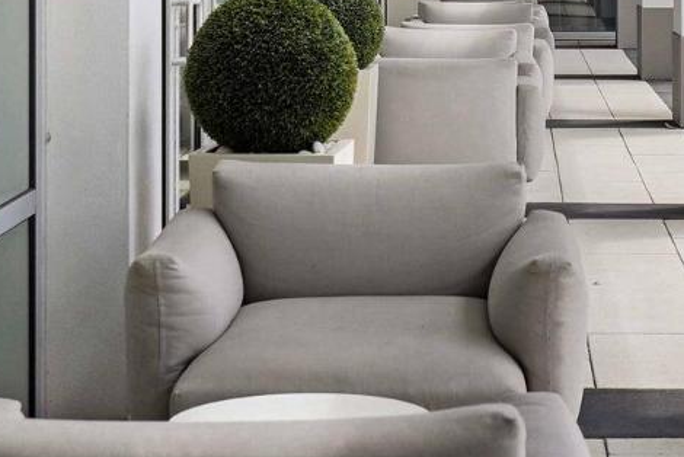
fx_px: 2091
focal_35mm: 110
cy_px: -89
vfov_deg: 12.2
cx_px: 560
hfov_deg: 18.4
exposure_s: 1/200
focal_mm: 30
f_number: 5
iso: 50
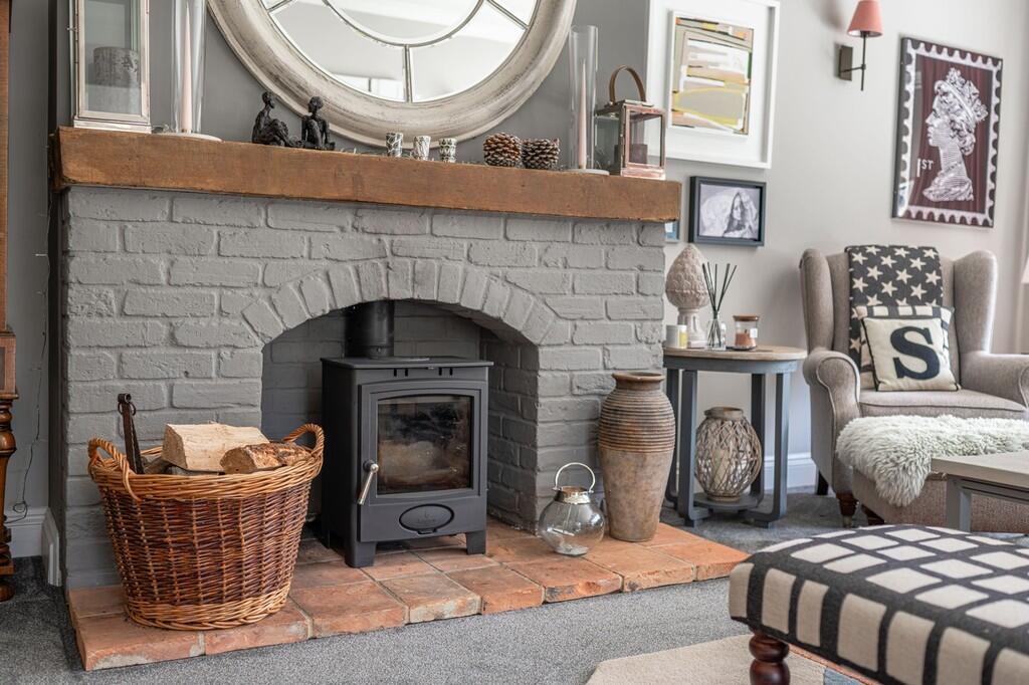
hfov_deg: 54.4
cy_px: 342
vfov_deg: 37.8
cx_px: 514
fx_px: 1000
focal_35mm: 35
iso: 500
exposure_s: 1/100
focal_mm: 35
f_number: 2.8
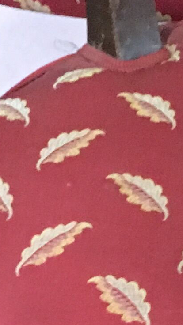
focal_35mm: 173
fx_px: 1492
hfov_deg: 7.0
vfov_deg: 12.0
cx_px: 47
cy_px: 450
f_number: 2.2
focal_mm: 4.15
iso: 500
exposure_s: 1/17
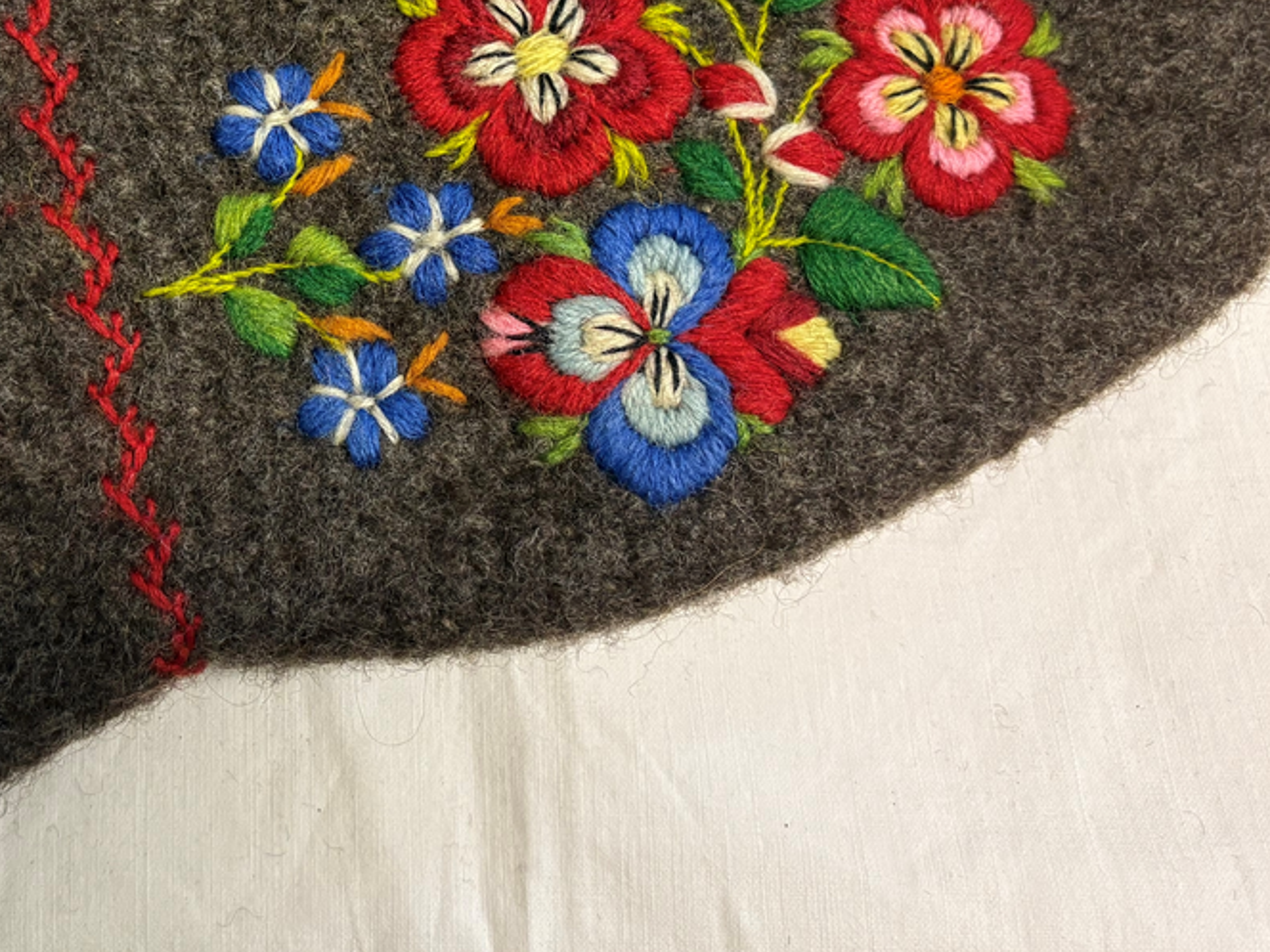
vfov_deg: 30.0
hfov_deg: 39.4
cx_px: 331
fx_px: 1724
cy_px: 164
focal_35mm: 47
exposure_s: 1/50
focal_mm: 5.96
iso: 160
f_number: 1.6
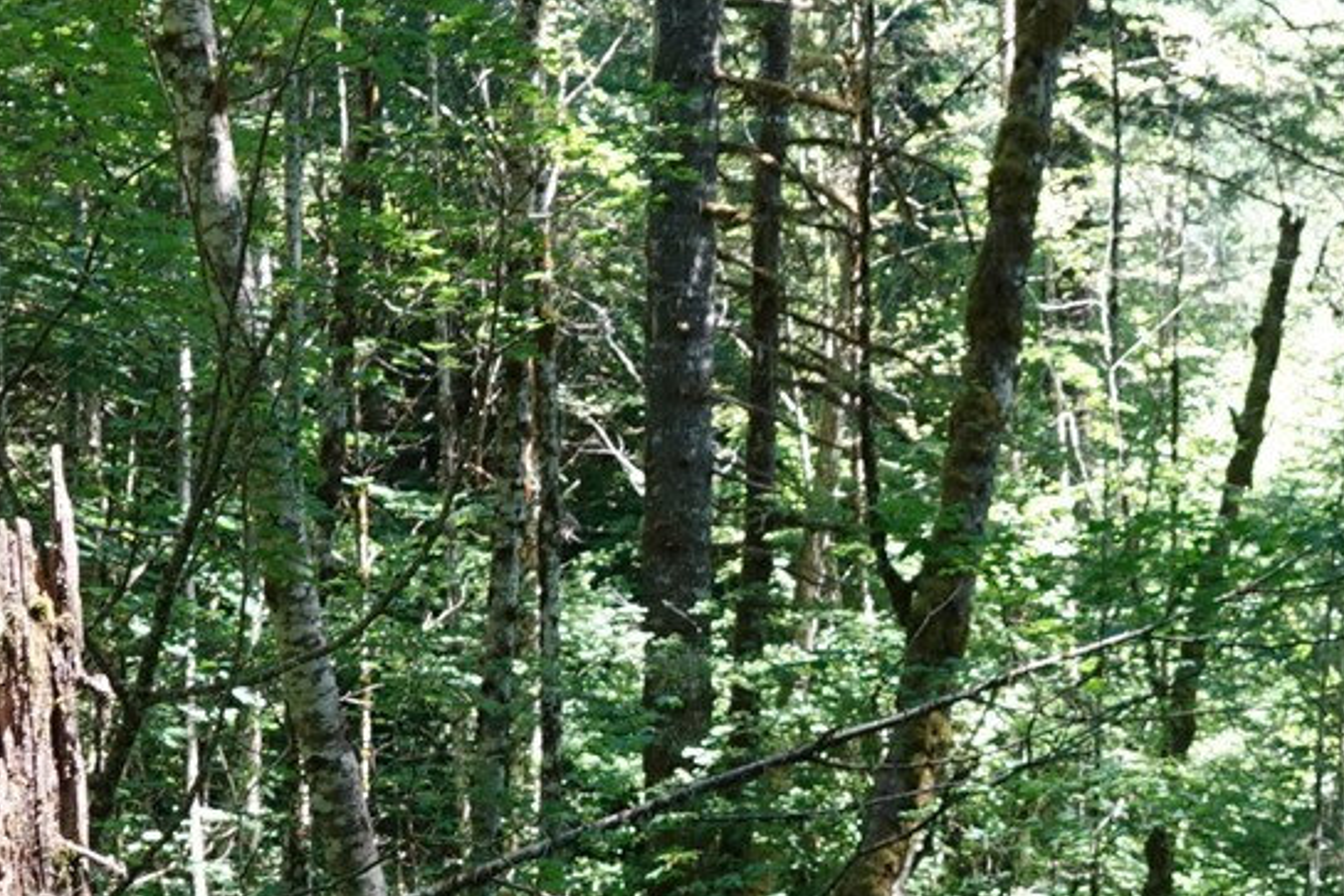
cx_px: 1296
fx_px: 2913
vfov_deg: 17.3
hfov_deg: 24.9
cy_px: 761
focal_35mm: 78
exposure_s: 1/80
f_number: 2.5
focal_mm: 9.14
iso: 100
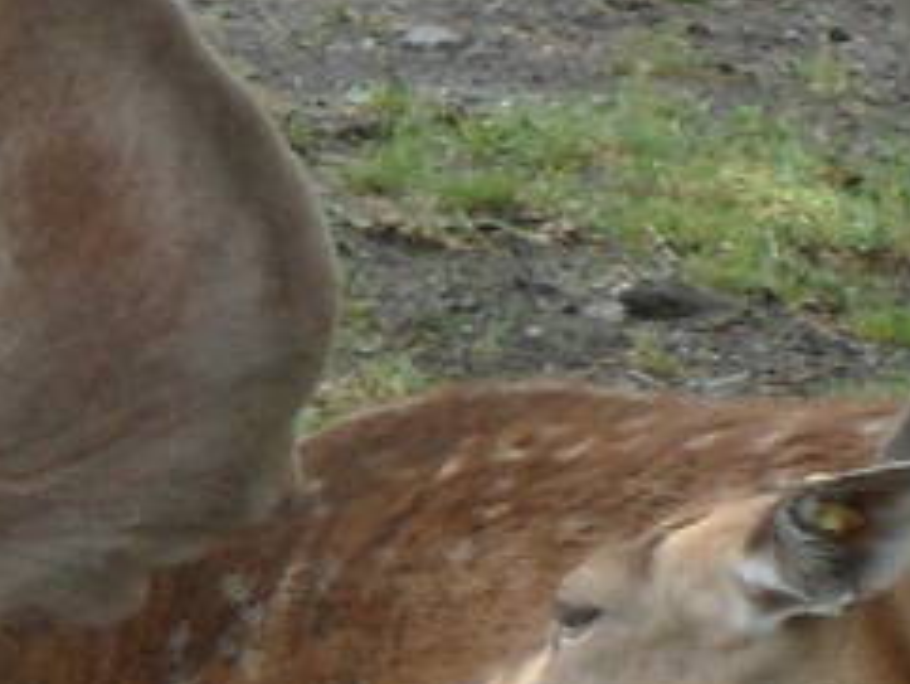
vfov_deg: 0.8
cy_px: 620
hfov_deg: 1.1
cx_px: -193
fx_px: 47132
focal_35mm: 1792
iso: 80
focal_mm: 46.8
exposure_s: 1/60
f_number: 5.9
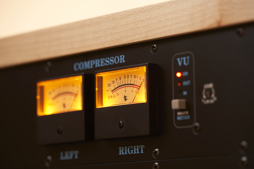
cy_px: 84
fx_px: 776
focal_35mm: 110
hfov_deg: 18.6
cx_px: 127
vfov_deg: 12.5
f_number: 6.3
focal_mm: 110
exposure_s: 2
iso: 100
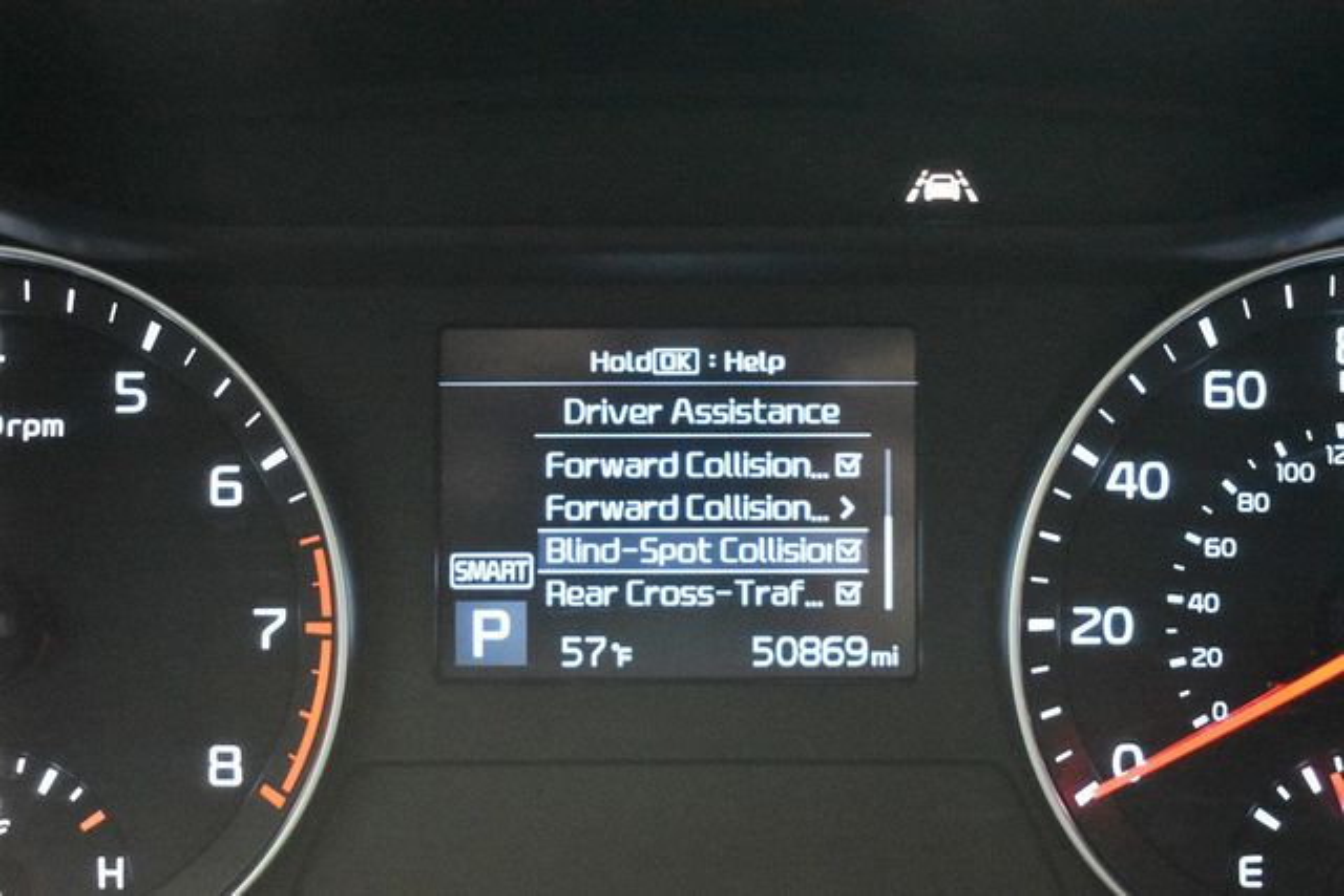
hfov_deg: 33.4
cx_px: 672
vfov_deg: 22.6
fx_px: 2240
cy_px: 448
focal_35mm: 60
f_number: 4.8
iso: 7200
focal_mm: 40
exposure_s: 1/125
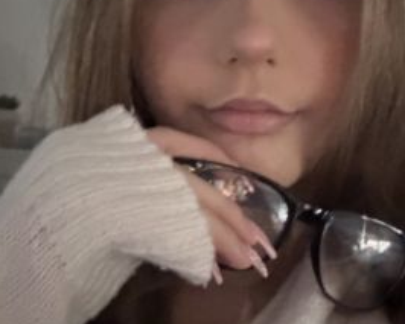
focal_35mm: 38
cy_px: 136
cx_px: 215
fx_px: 456
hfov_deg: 47.9
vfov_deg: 39.1
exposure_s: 1/15
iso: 2000
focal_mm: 2.69
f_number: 1.9
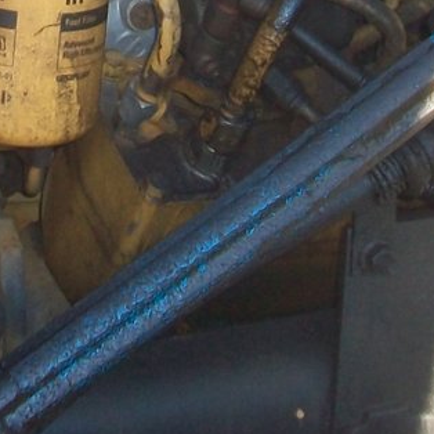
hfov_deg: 11.9
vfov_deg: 11.3
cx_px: -6
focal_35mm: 145
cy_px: -323
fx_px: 2057
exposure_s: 1/125
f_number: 2.8
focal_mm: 5.7
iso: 80
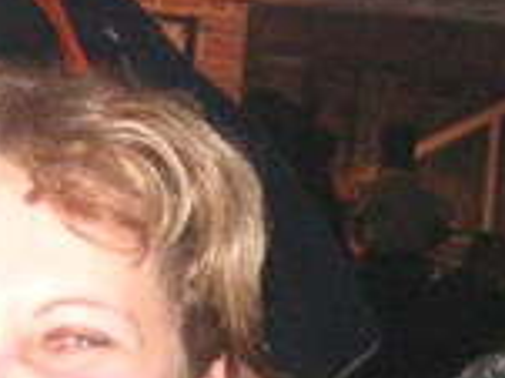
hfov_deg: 10.1
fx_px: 2857
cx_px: 194
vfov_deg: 7.6
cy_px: 288
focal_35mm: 196
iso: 160
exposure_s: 1/45
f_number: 2.8
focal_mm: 6.1
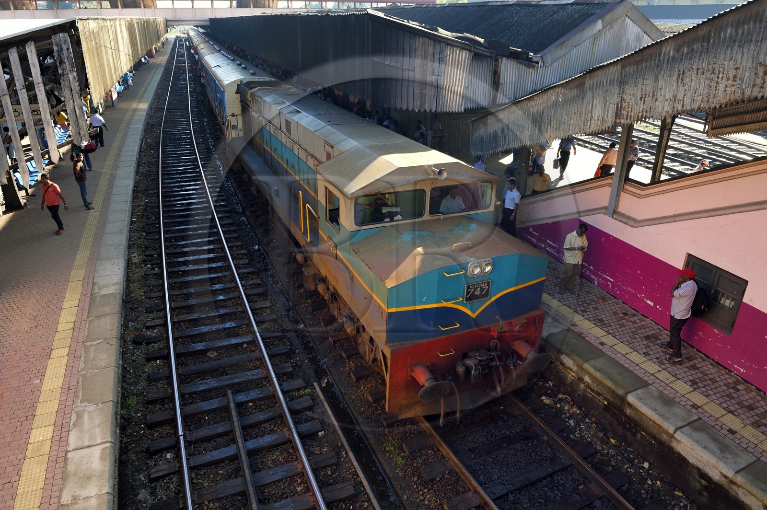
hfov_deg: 73.8
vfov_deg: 53.1
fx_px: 511
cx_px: 384
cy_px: 255
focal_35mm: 24
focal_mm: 24
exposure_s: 1/320
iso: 800
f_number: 10
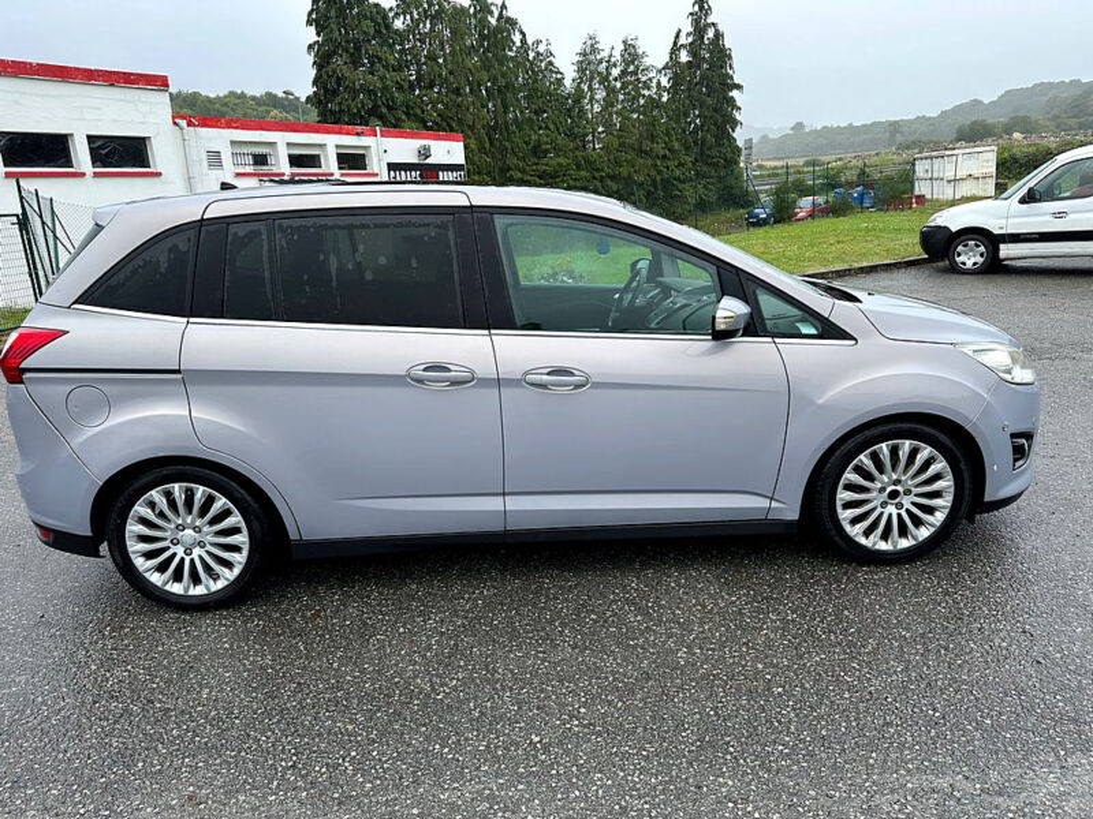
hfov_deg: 71.6
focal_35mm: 24
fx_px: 758
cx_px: 546
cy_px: 410
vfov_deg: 56.8
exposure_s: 1/1304
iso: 80
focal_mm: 6.86
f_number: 1.78
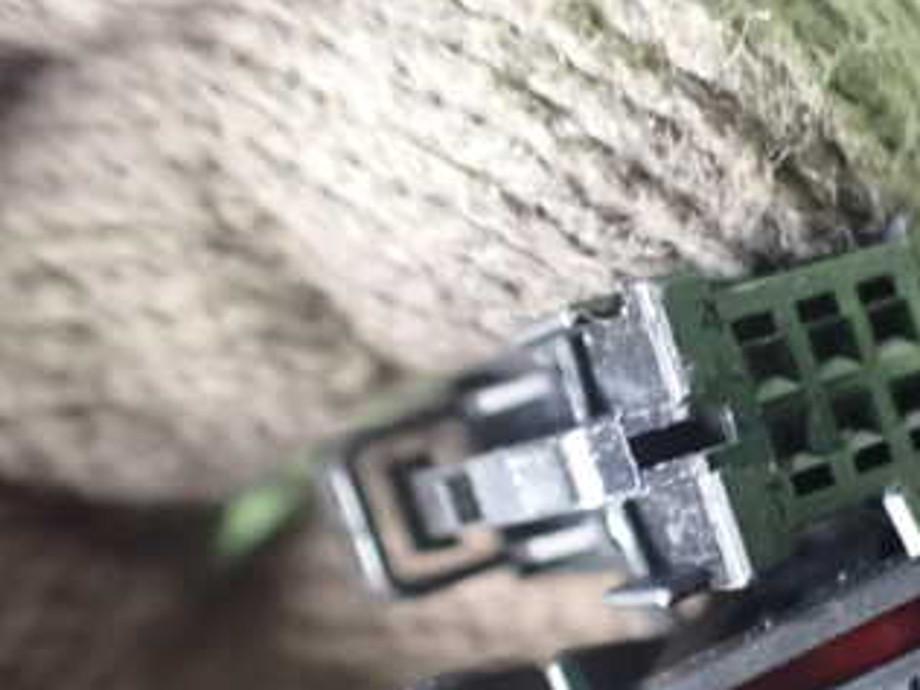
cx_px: 871
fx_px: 1515
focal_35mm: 57
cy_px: 559
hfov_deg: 31.8
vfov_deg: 25.2
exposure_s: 1/30
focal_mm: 5.4
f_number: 2.3
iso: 1250
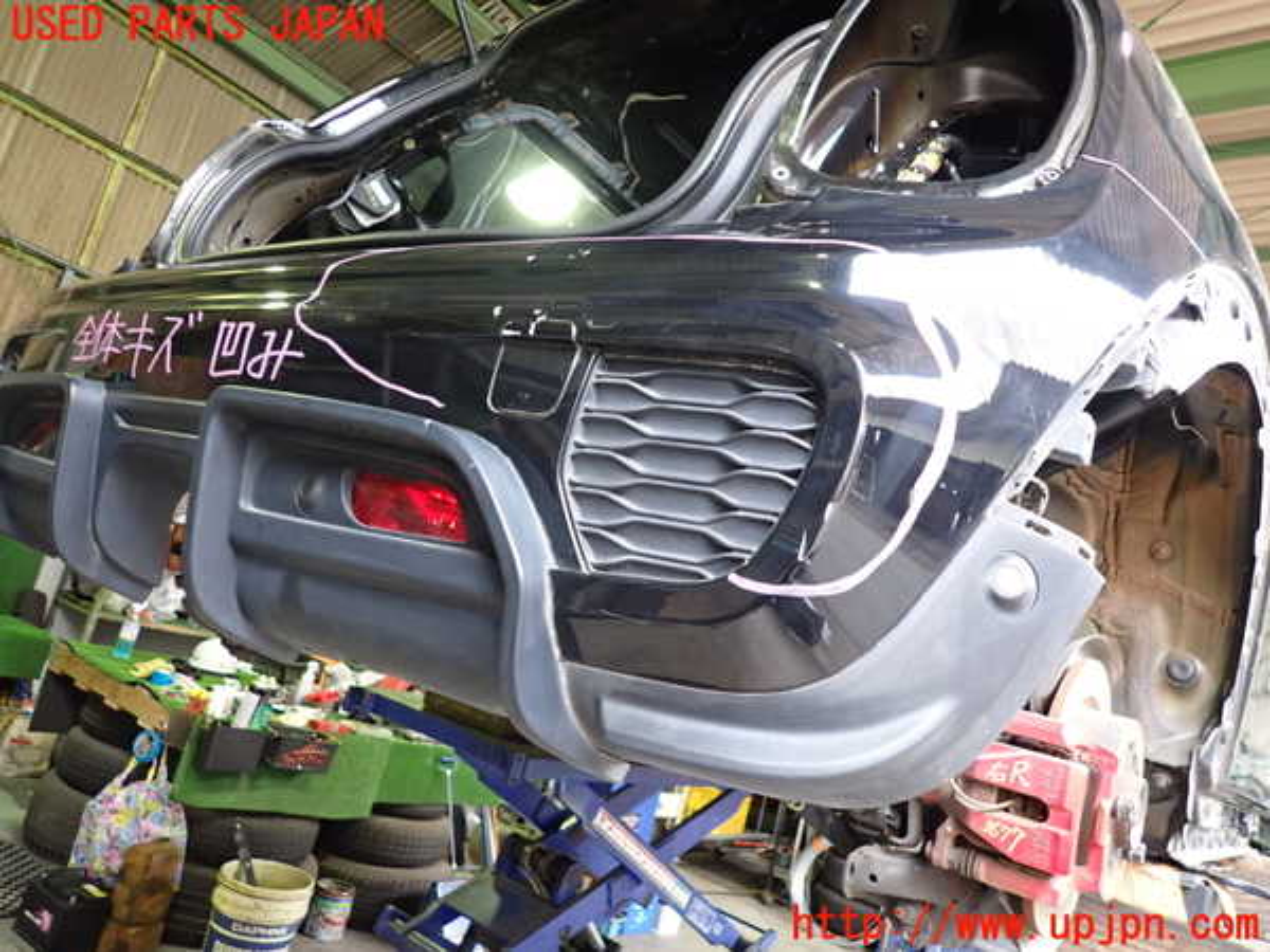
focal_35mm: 25
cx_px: 635
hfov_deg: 69.4
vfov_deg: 54.9
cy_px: 476
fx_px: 917
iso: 320
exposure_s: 1/30
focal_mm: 4.5
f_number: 2
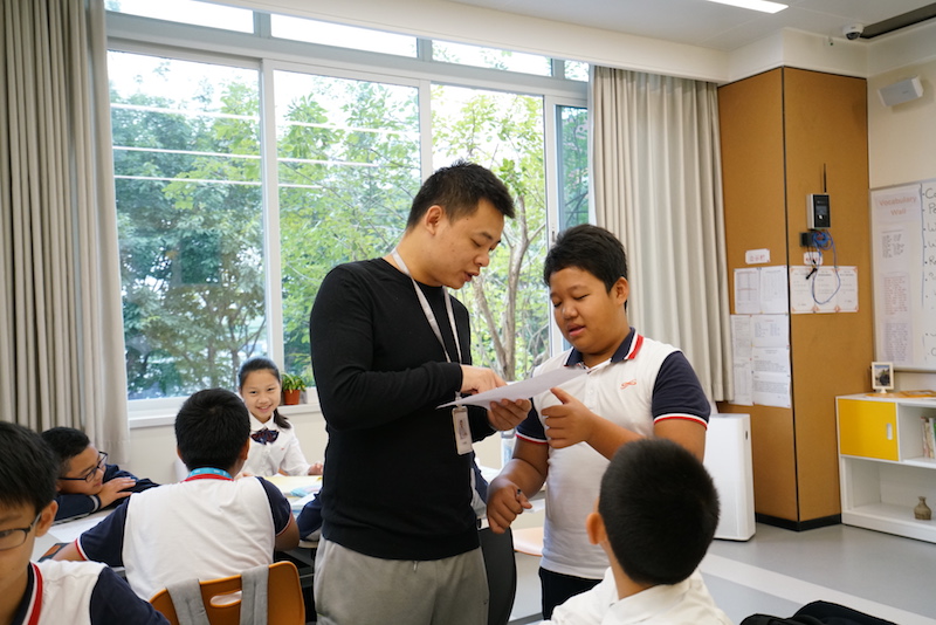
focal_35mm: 35
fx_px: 910
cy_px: 312
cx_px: 468
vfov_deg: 37.9
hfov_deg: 54.4
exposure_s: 1/400
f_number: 4
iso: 2500
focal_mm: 35
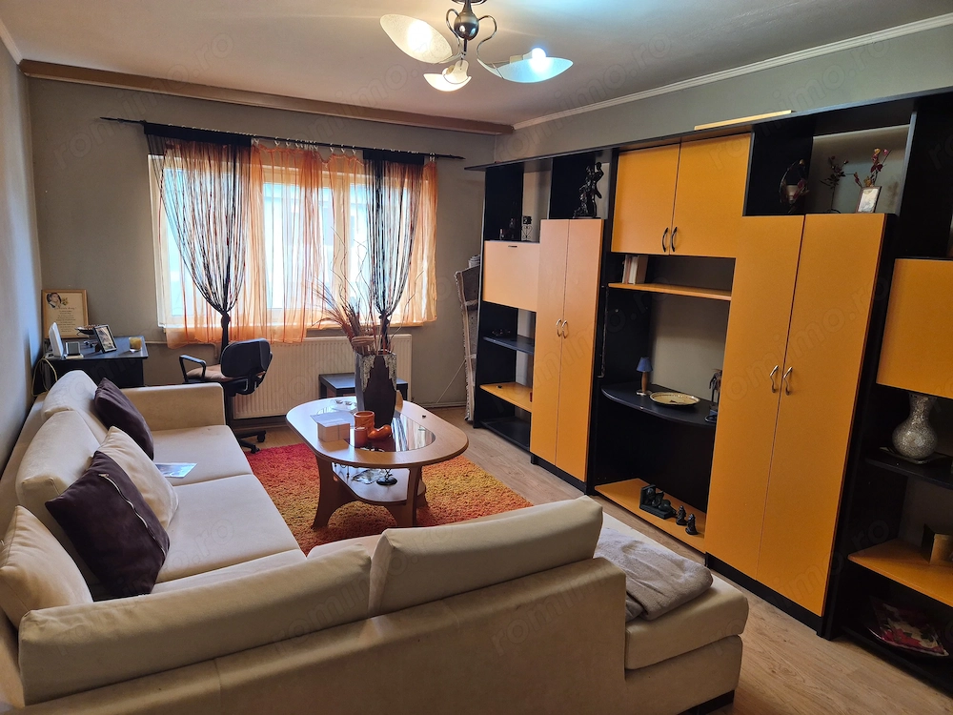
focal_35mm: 23
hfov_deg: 73.9
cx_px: 476
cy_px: 358
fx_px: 633
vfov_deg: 58.9
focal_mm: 5.4
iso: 100
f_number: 1.8
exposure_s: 1/100
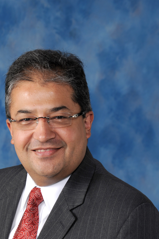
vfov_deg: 11.5
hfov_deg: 7.7
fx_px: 1187
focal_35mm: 179
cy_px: 164
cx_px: 49
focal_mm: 120
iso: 200
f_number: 16
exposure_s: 1/160
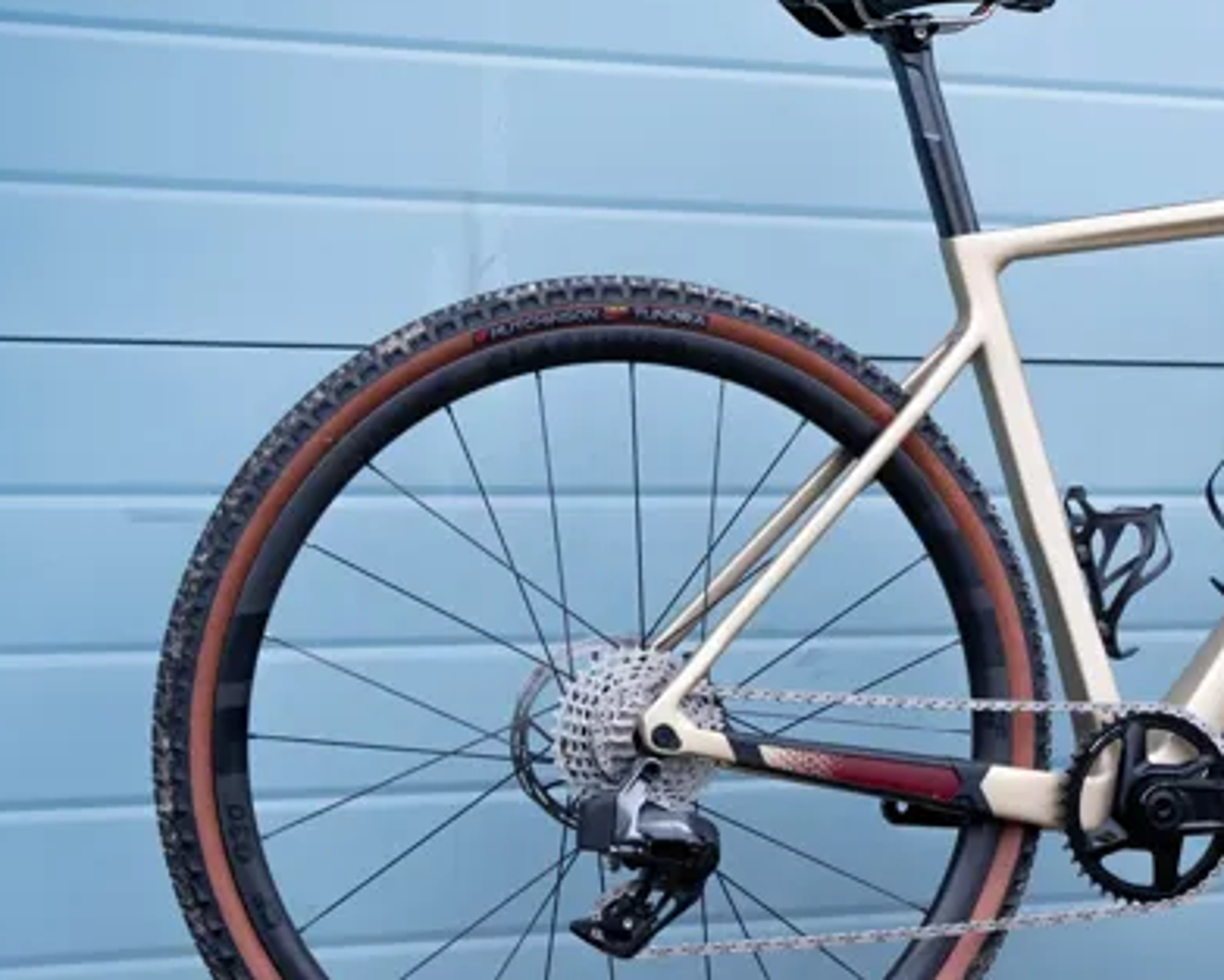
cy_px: 562
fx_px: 3479
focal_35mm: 96
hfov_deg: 19.5
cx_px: 1146
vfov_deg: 16.0
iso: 500
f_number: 3.5
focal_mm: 50
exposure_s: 1/500
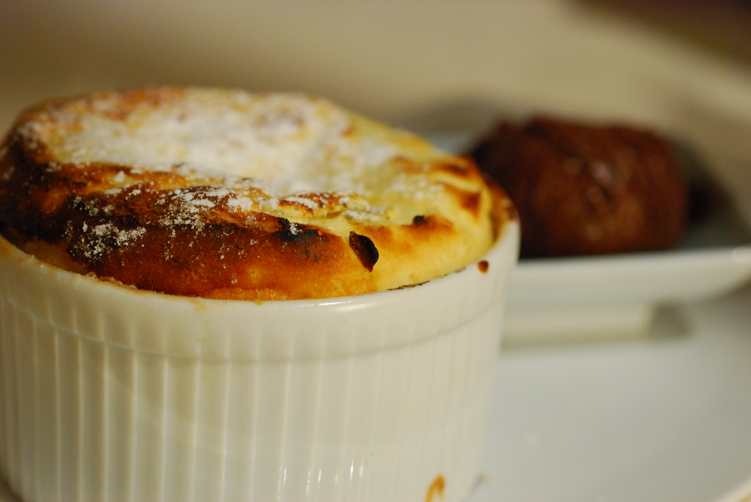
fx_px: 1880
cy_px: 251
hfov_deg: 22.6
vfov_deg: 15.2
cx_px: 376
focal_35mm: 90
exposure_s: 1/30
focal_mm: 60
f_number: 5
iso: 1000
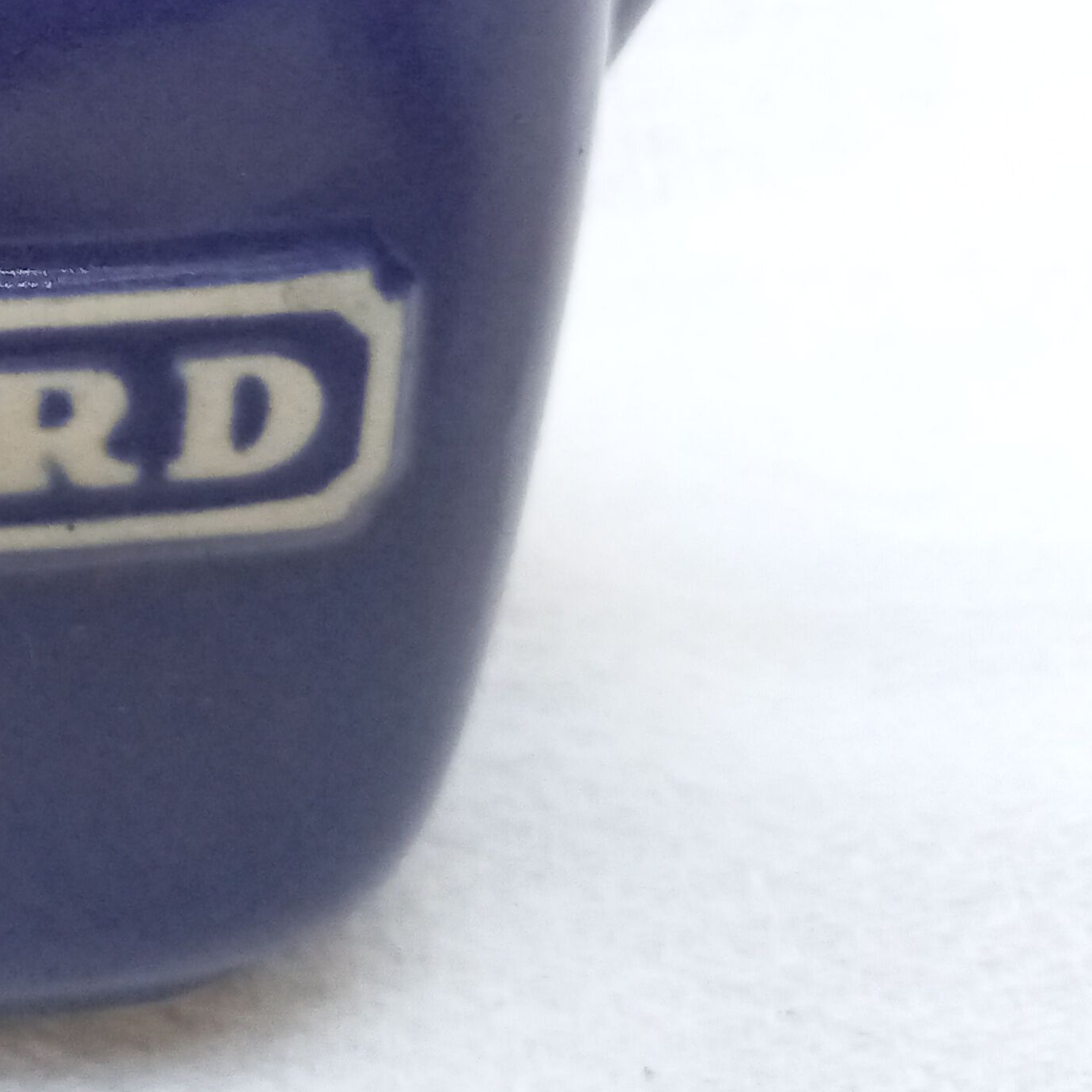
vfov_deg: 25.8
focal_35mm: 64
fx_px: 2284
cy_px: 60
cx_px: -284
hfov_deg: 24.0
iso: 800
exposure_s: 1/118
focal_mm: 4.6
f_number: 2
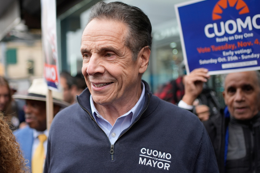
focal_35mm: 48
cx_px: 101
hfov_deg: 40.9
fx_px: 347
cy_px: 86
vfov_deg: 28.1
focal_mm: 35
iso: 500
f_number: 1.8
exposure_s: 1/3000
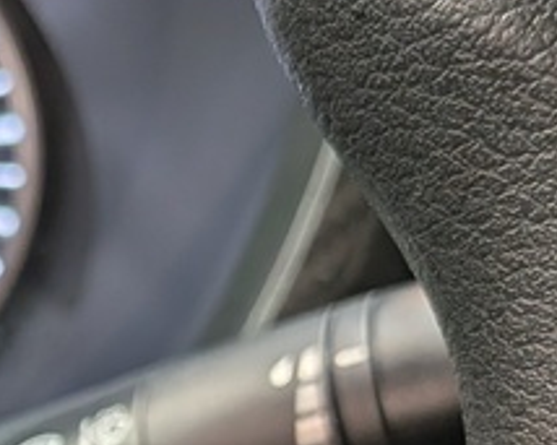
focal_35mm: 112
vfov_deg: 13.0
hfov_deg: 16.5
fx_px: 1845
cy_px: 669
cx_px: -99
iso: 42
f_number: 1.7
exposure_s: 1/100
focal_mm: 4.53
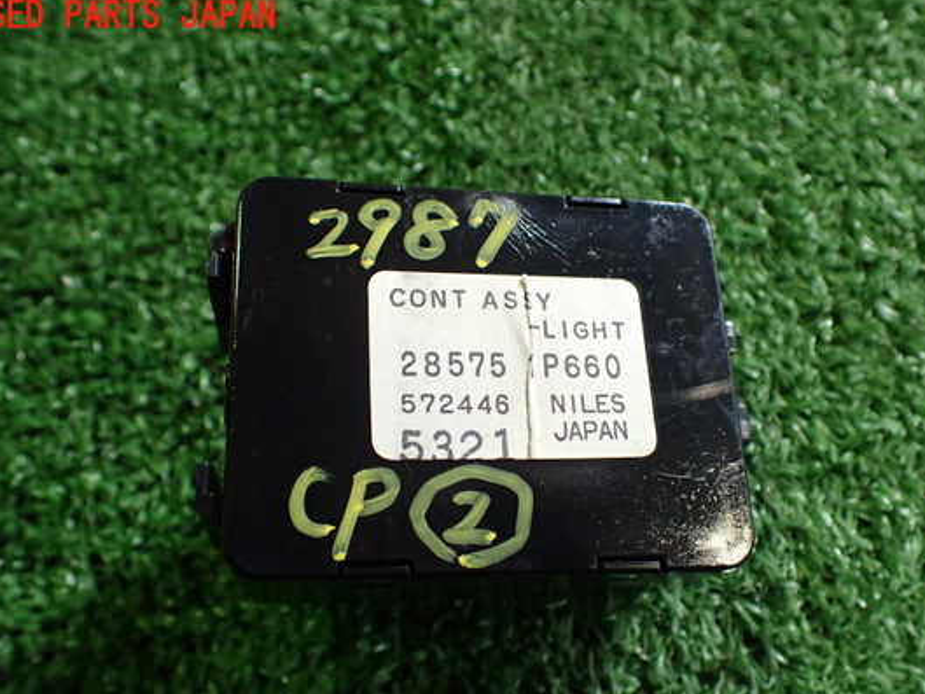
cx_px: 483
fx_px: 909
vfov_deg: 41.7
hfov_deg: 53.9
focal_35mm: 34
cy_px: 388
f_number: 2.3
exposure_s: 1/125
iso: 500
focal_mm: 5.4
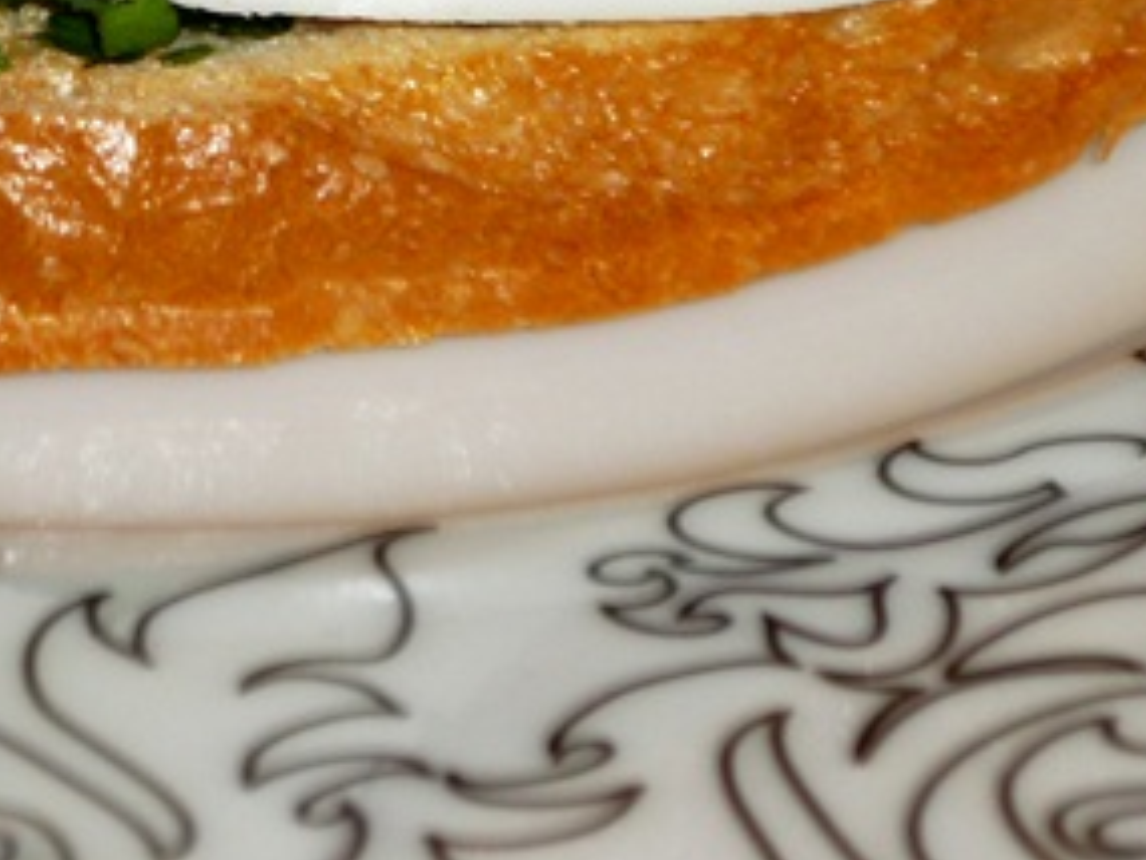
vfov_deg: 5.7
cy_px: -305
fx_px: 8644
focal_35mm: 261
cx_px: 113
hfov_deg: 7.6
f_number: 4.8
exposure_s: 1/60
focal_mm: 15.3
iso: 100
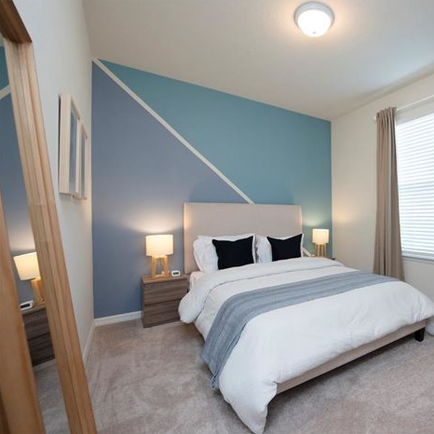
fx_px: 255
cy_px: 216
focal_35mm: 18
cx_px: 324
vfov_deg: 80.7
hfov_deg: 75.1
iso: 500
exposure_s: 1/20
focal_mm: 14
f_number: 10
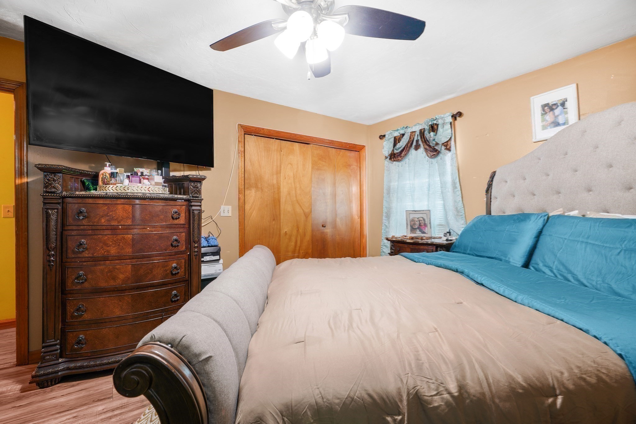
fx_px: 283
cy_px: 212
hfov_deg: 96.7
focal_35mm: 16
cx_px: 318
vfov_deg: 73.8
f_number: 8
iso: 200
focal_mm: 16
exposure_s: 1/3
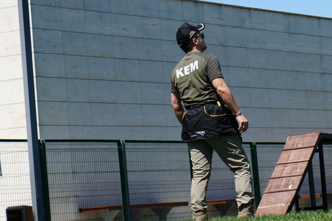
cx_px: 290
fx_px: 1724
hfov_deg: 10.9
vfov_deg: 7.3
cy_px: 98
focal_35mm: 187
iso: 100
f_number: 5
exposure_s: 1/800
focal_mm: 70
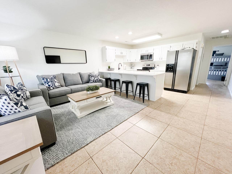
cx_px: 116
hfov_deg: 106.2
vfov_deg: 89.9
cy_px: 87
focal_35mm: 13
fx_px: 87
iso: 125
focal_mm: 1.57
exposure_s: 1/60
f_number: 1.8
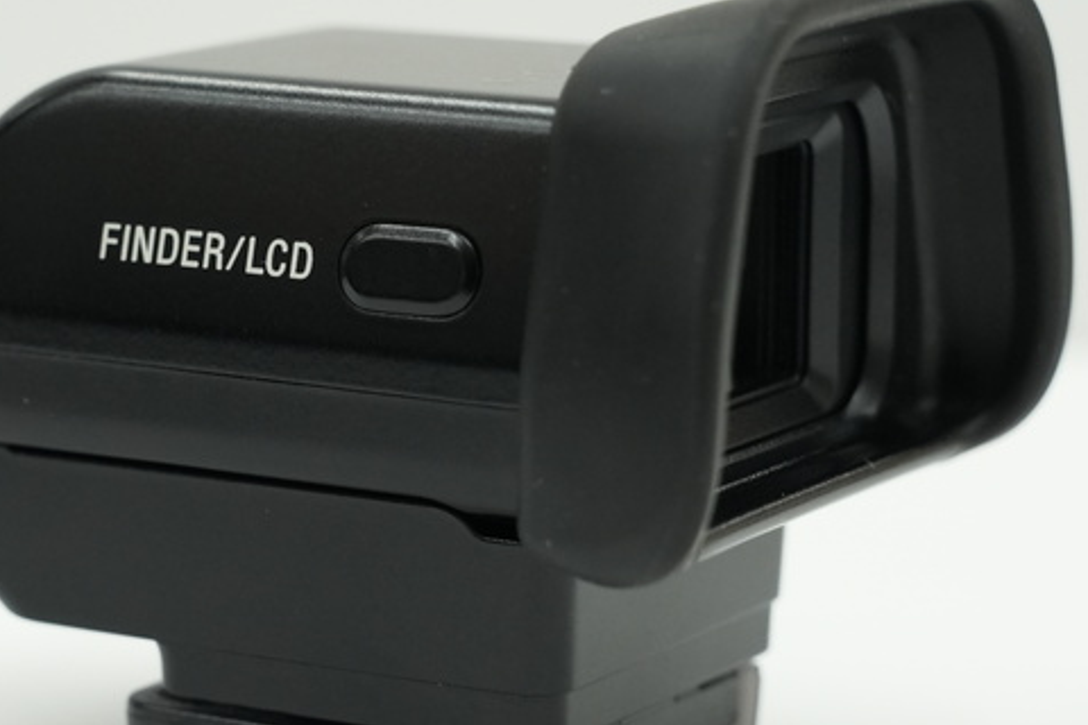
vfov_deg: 8.6
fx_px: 4835
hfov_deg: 12.8
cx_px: 256
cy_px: 399
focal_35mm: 160
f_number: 10
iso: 2000
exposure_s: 1/80
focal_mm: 64
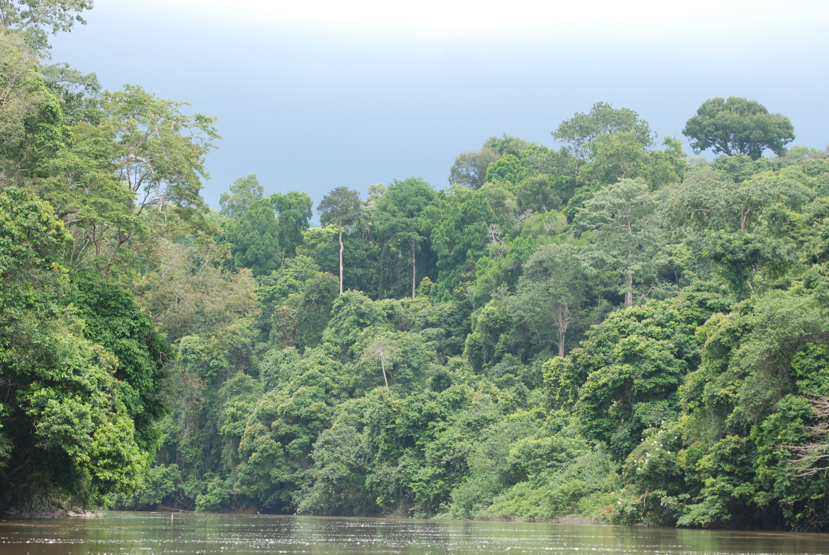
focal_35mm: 105
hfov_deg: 19.4
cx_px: 414
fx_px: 2421
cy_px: 278
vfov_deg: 13.1
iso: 250
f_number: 3.2
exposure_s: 1/160
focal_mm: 70
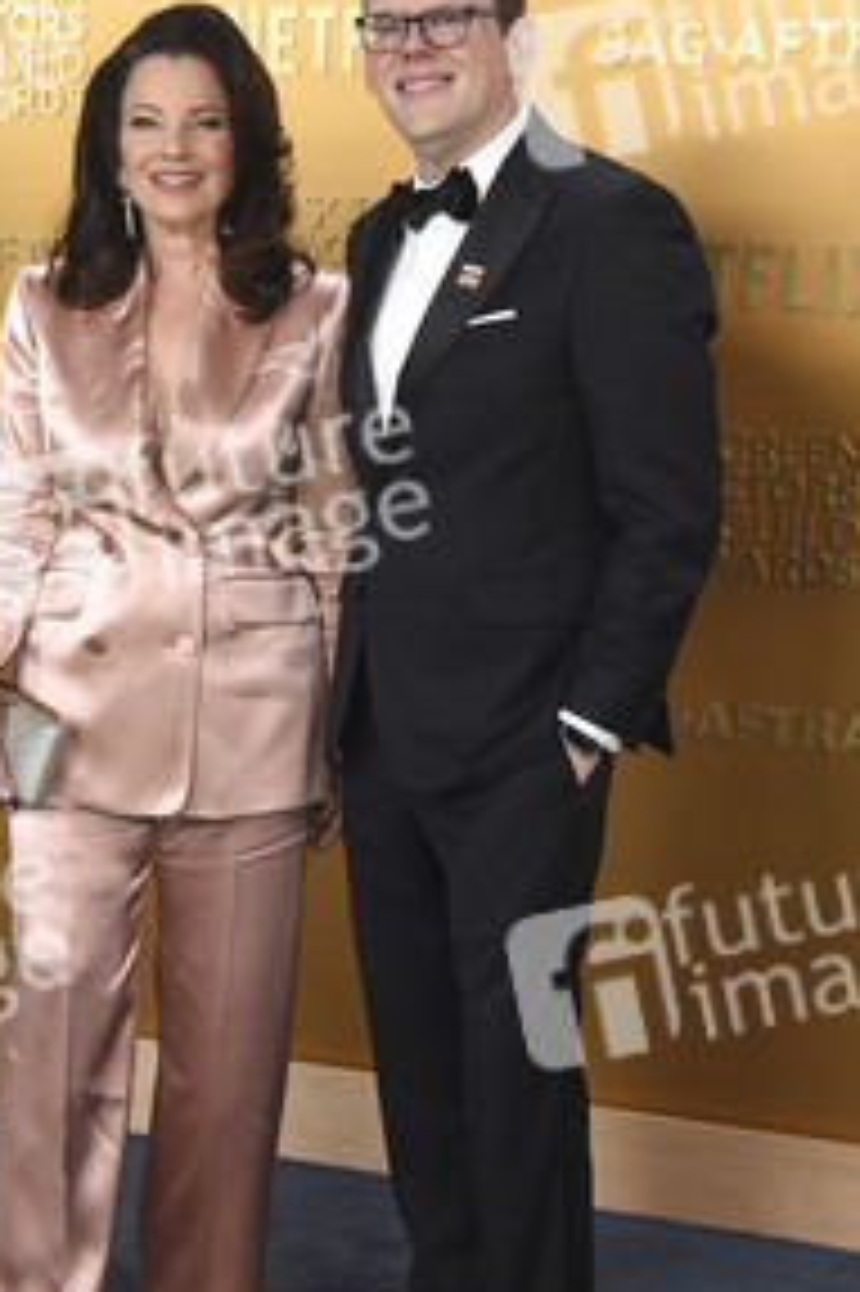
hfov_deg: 20.3
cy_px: 738
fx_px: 2404
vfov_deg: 30.1
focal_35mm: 67
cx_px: 331
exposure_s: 1/250
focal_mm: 48
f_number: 5
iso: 2500
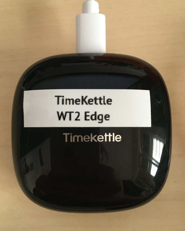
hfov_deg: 47.1
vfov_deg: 57.2
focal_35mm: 31
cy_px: 117
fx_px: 212
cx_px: 93
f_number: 2.2
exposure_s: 1/20
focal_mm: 4.15
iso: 200
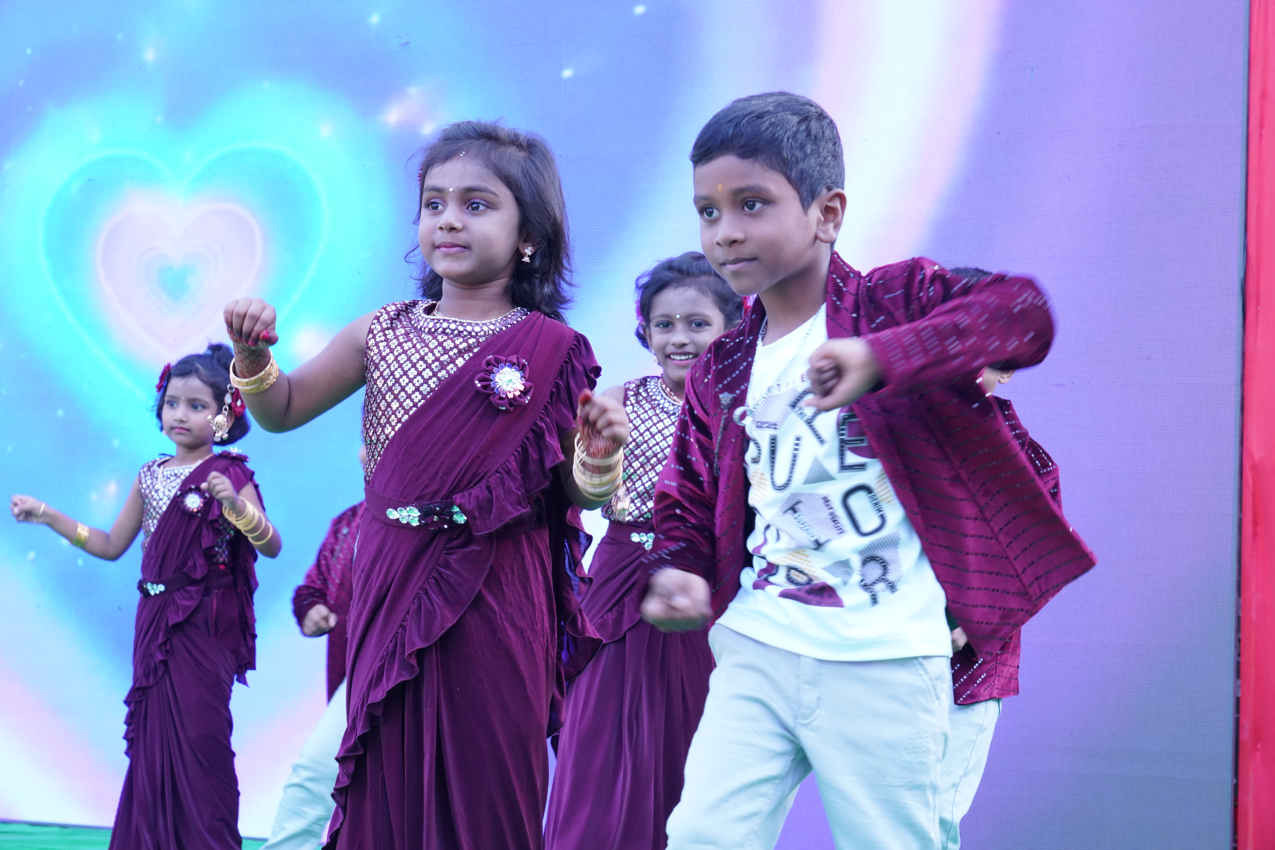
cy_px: 425
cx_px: 638
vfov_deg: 16.3
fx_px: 2975
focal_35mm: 84
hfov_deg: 24.2
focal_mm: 84
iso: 1600
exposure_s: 1/125
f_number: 10
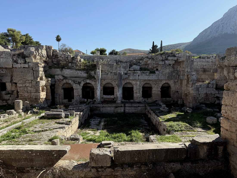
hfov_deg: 71.6
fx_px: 164
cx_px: 118
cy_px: 89
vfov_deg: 56.8
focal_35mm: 24
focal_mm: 6.76
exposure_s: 1/4975
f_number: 1.78
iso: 80
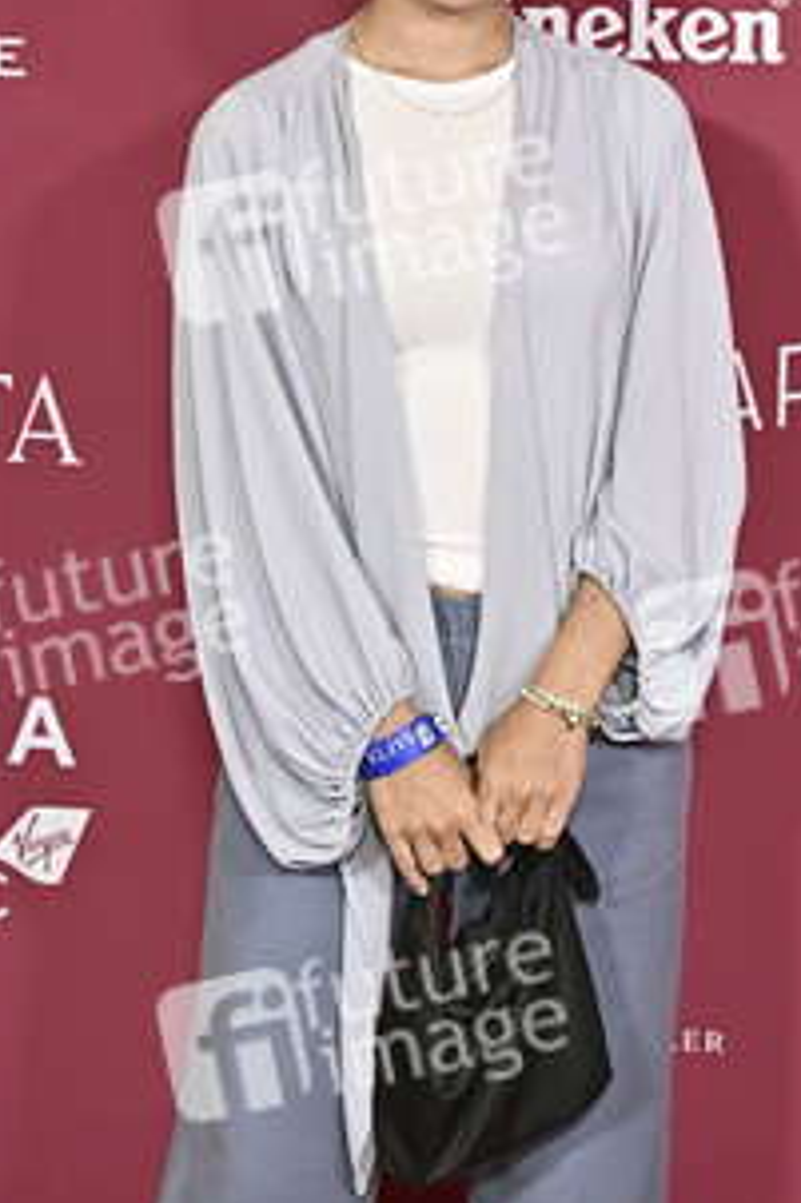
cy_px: 430
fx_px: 2873
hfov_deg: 15.9
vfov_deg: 23.6
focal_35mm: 86
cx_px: 478
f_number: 5
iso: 3200
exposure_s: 1/320
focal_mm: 65
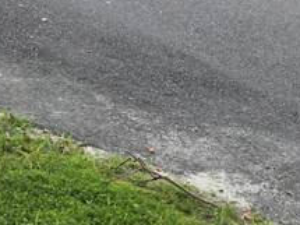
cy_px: -166
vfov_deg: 10.3
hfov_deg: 13.8
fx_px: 1187
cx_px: -106
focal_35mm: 137
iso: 50
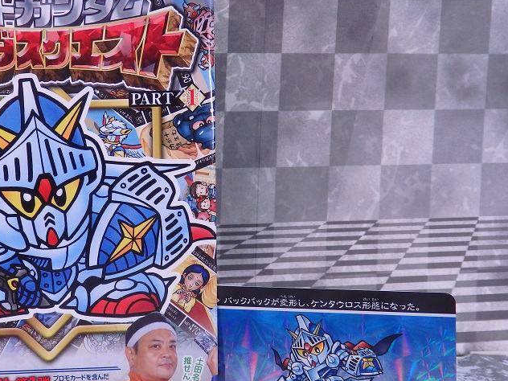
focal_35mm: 75
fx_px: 1101
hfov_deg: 25.8
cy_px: 198
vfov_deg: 19.6
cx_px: 165
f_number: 4
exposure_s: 1/160
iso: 250
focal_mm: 8.9
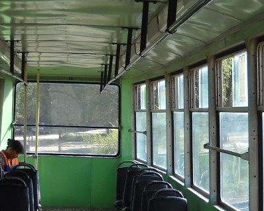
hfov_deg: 18.5
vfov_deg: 14.8
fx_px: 804
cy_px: 187
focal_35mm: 103
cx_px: 63
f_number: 3.1
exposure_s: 1/184
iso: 64
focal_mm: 6.72
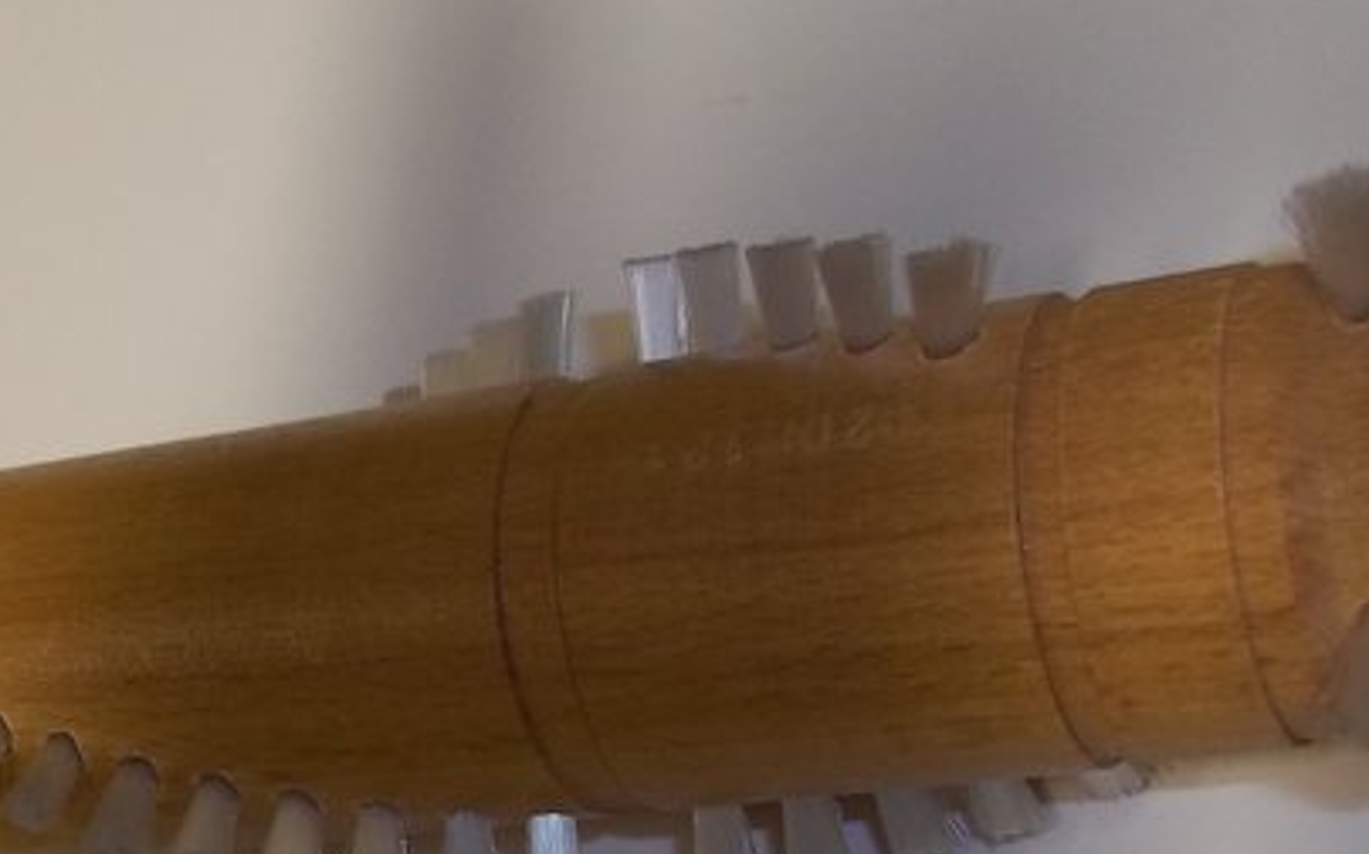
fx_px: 3132
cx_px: 305
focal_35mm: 84
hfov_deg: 24.3
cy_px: 844
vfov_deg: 15.3
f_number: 2.9
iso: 80
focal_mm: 5.7
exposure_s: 1/30
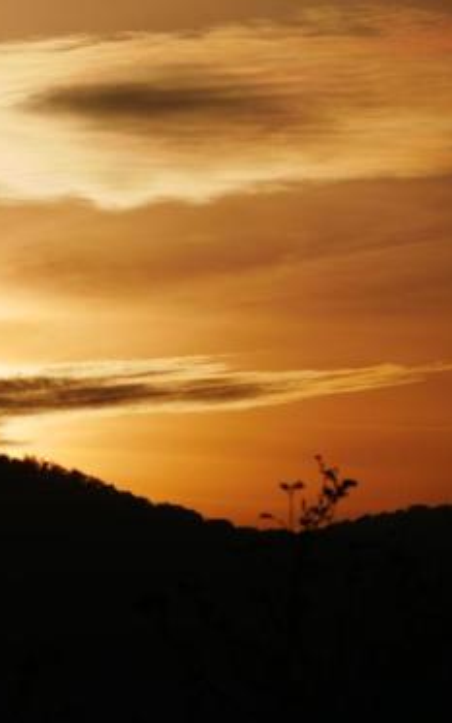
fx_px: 7847
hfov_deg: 3.3
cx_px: -4
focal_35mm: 398
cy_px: 362
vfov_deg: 5.3
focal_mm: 140
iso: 200
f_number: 8
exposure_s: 1/1300
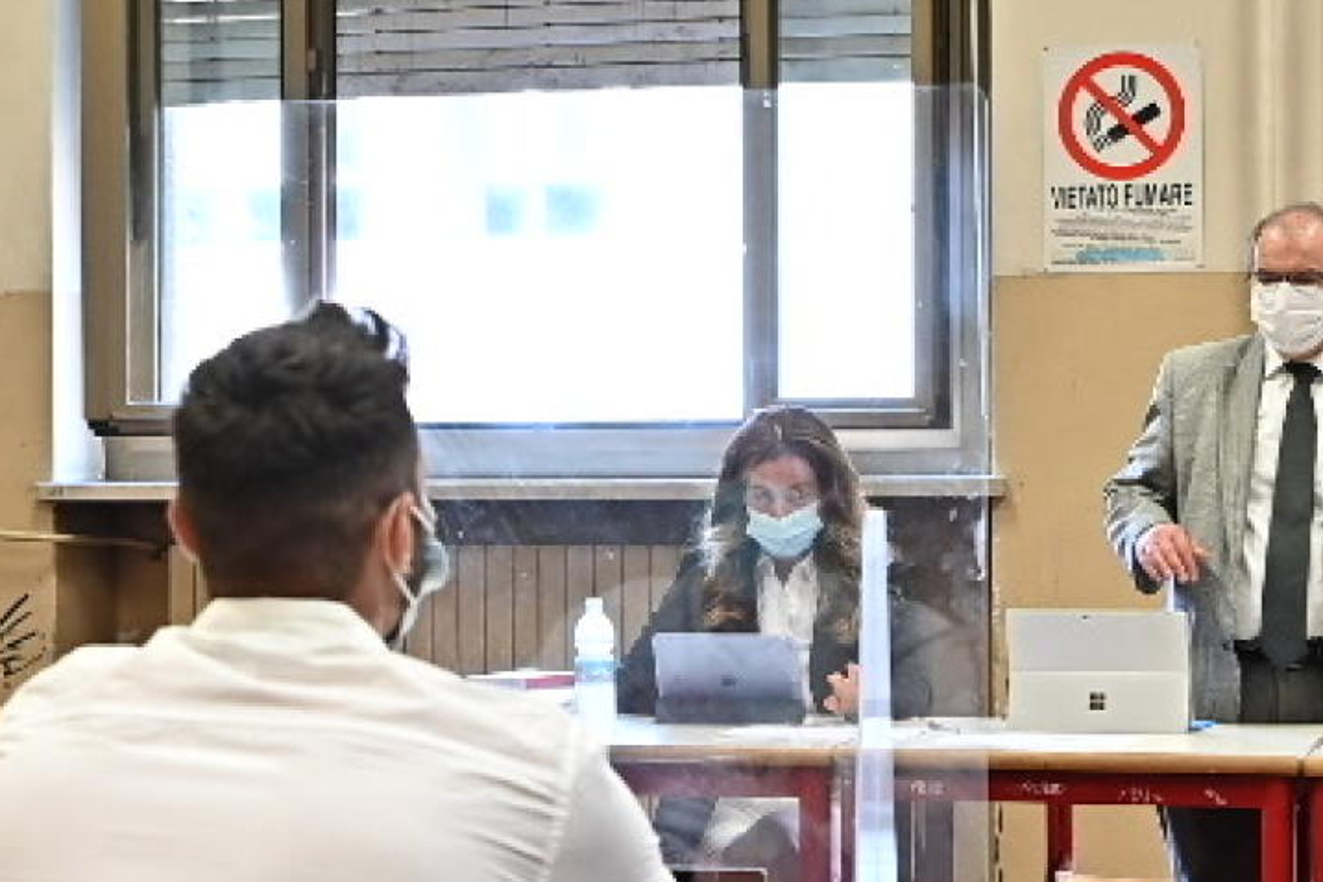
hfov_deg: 19.8
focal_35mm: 103
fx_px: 3784
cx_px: 645
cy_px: 507
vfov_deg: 13.3
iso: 1000
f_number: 3.5
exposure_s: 1/80
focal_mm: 24
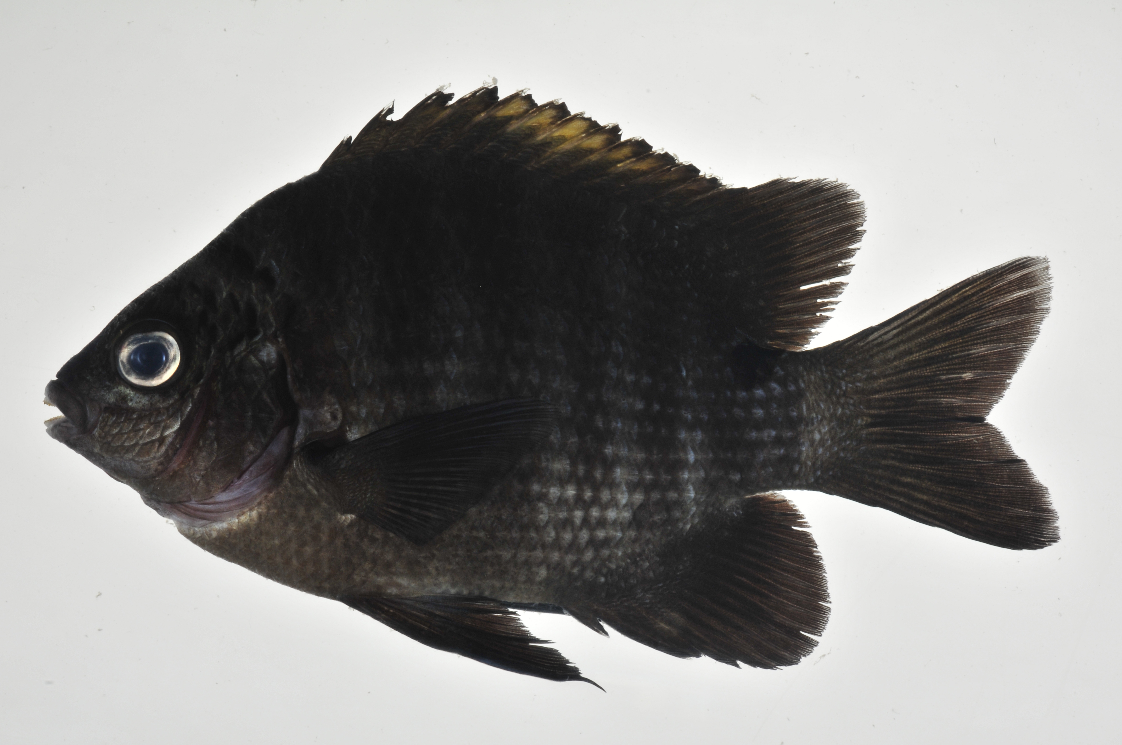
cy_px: 372
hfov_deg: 13.1
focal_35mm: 158
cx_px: 561
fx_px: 4903
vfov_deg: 8.7
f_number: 25
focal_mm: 105
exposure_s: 1/60
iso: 200
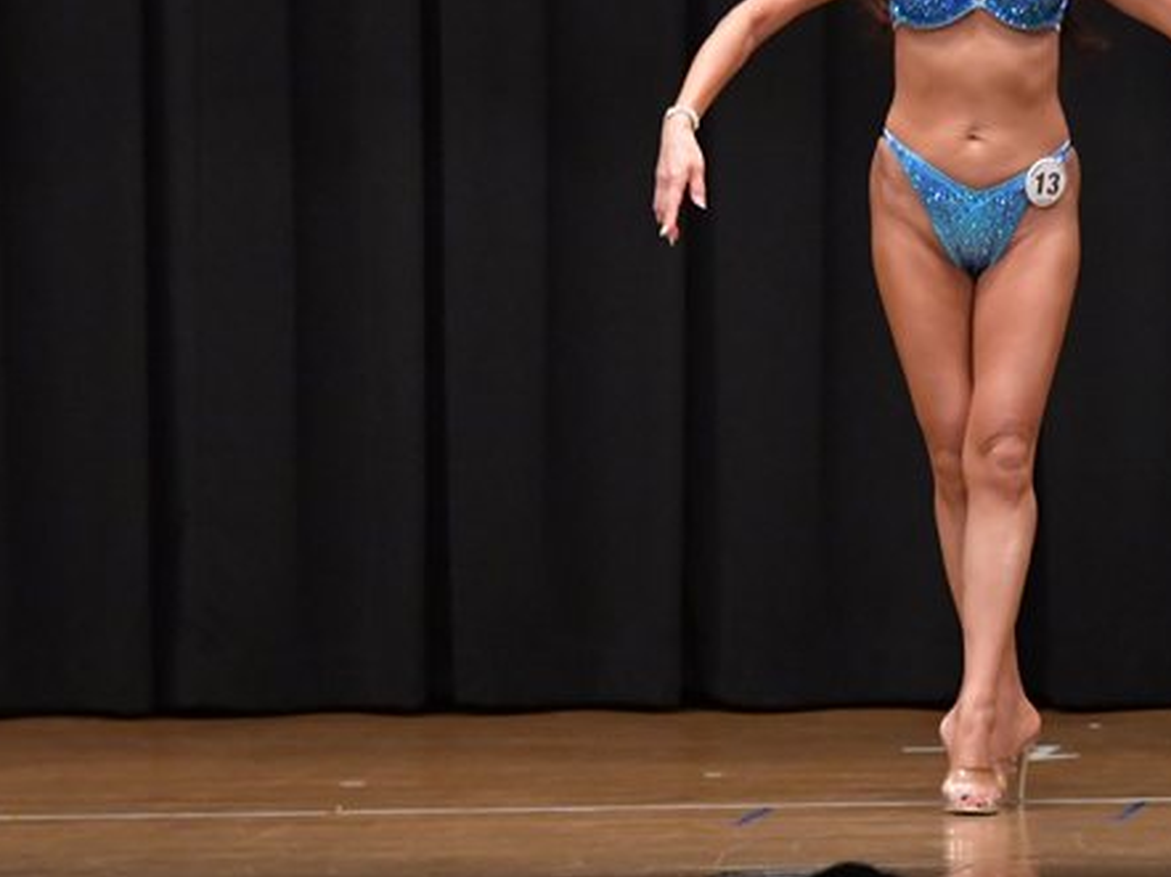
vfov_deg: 4.1
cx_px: 921
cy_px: 294
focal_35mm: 366
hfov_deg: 5.4
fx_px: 12374
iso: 6400
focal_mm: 145
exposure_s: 1/400
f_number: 5.6
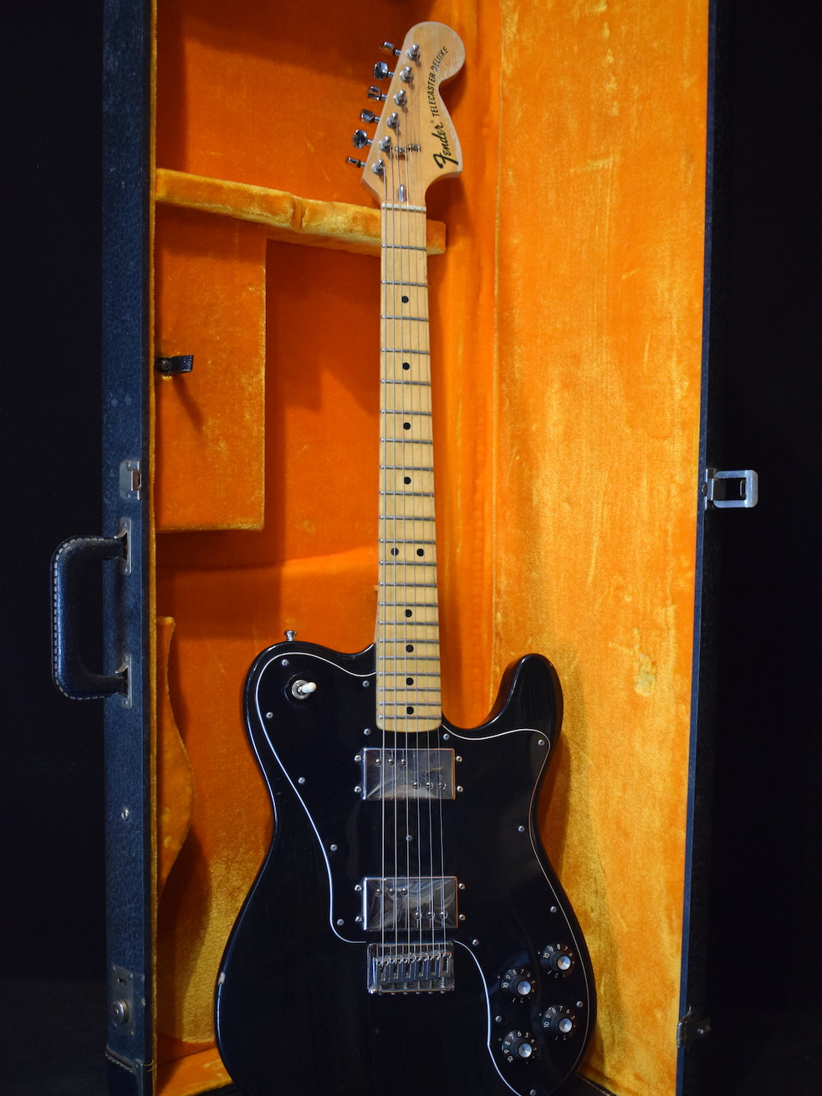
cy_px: 604
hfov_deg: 32.5
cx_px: 406
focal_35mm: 45
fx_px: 1411
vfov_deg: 42.4
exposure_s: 1/60
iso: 2500
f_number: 4
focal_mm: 27
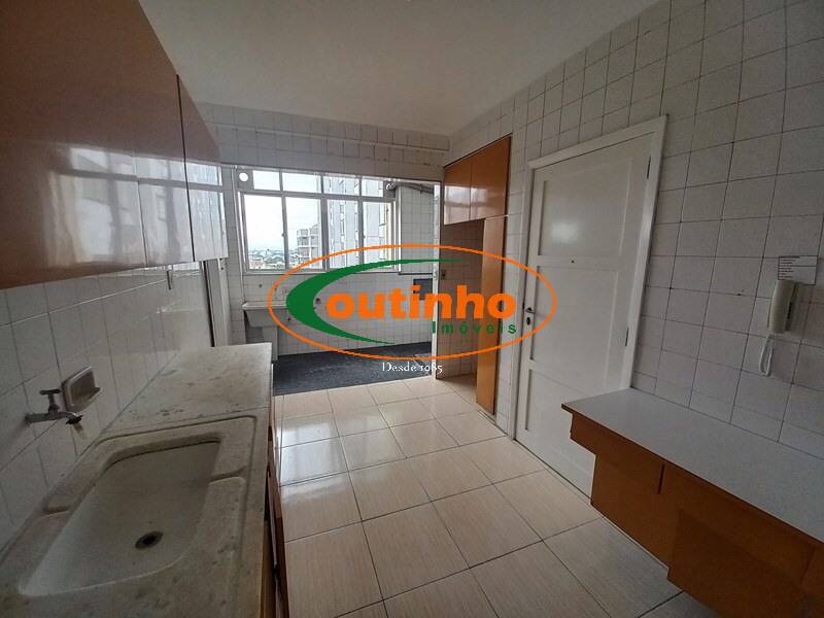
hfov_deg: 106.2
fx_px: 309
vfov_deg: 89.9
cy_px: 309
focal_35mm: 13
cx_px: 412
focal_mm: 1.42
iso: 40
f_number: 2.2
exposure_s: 1/118
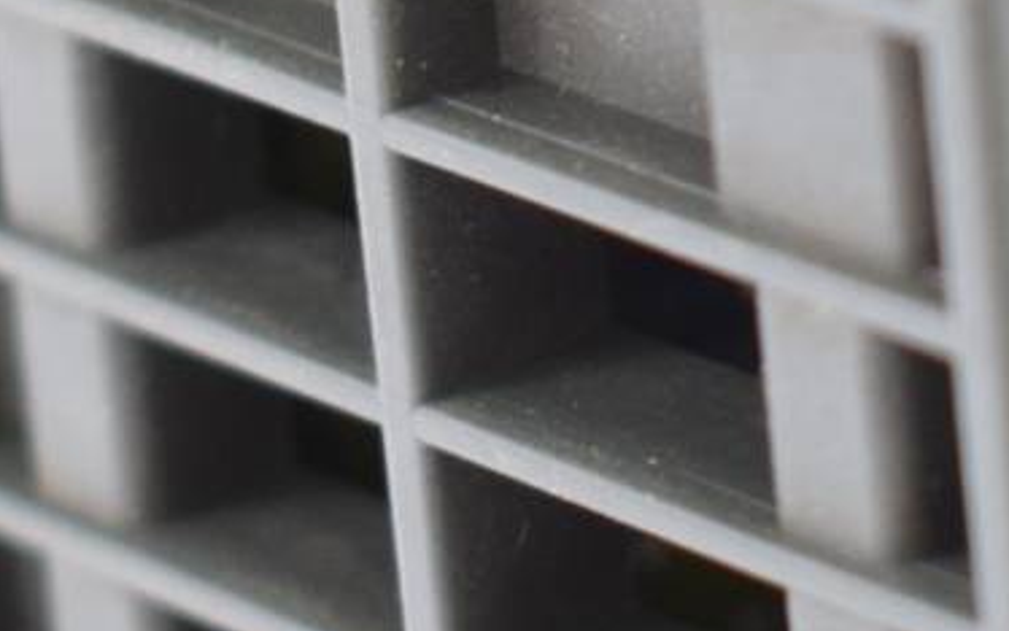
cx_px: 750
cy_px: -588
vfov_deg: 3.9
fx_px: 9242
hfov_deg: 6.2
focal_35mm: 336
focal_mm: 38
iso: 560
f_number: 4.8
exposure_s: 1/60
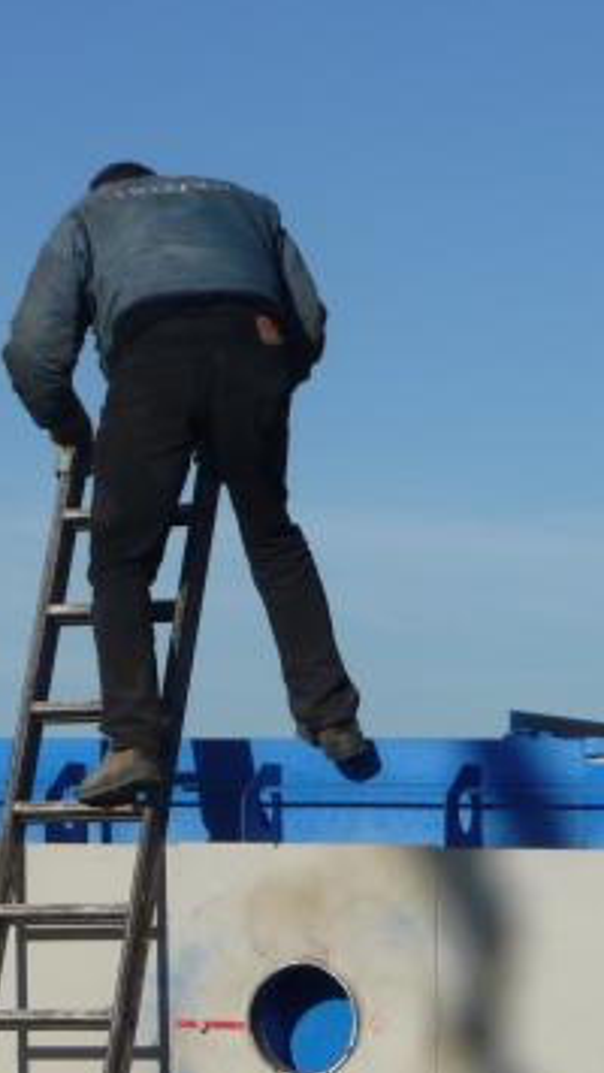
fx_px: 4664
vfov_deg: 13.1
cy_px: 614
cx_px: 24
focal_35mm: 164
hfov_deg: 7.4
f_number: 11
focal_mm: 15.2
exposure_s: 1/200
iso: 100
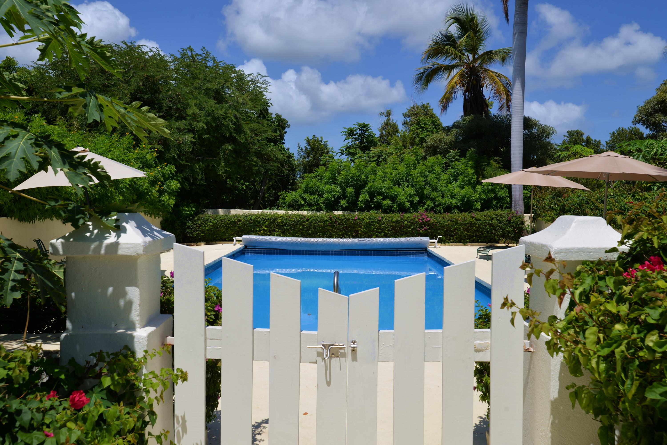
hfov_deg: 61.9
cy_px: 222
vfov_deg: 43.6
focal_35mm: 30
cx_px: 334
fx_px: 556
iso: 100
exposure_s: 1/400
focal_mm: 30
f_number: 10
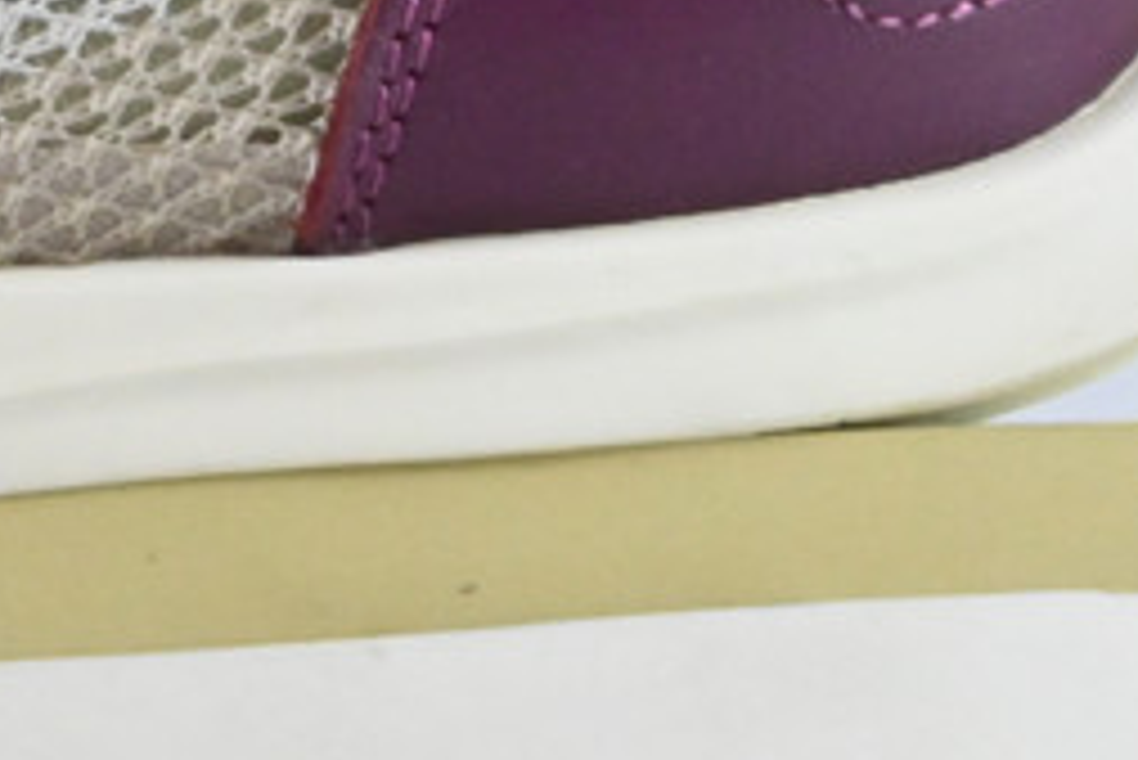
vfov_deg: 5.4
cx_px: -666
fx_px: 8097
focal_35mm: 256
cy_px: -130
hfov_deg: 7.9
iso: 1600
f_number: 36
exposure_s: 1/15
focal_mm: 36
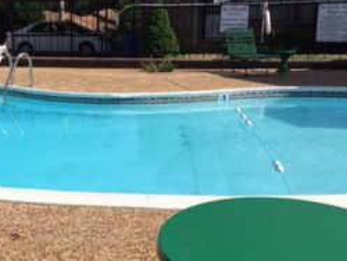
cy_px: 166
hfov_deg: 32.3
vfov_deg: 25.2
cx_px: 71
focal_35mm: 58
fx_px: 582
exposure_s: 1/2825
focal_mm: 4.15
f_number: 2.2
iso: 32
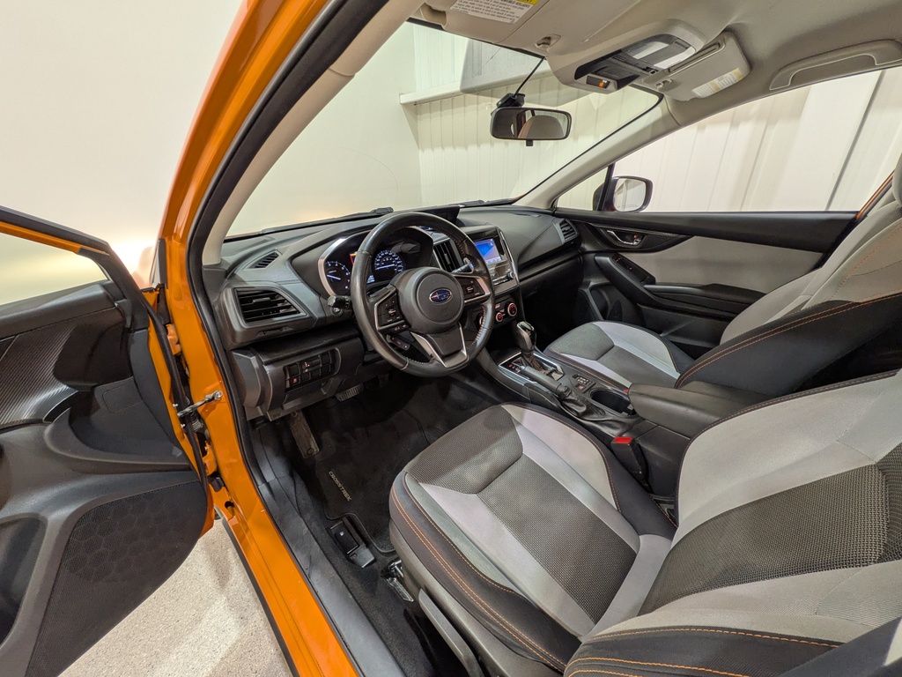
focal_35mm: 14
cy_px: 338
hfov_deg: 102.1
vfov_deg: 85.7
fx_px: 365
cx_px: 451
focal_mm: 1.83
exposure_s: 1/50
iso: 91
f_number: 2.2
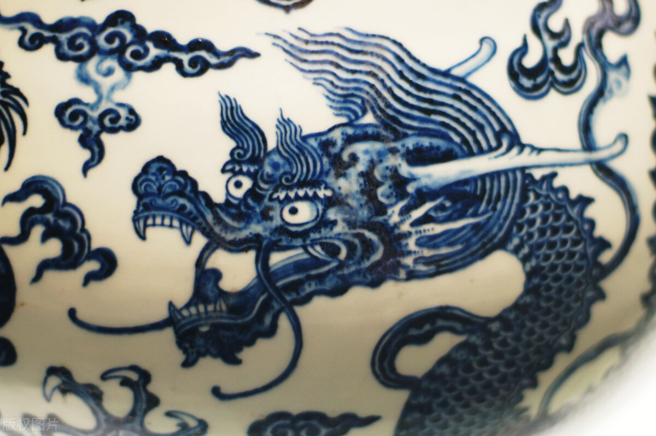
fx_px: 1366
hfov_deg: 27.0
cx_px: 328
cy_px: 218
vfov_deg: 18.2
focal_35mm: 75
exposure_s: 1/40
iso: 400
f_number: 1.6
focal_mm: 50
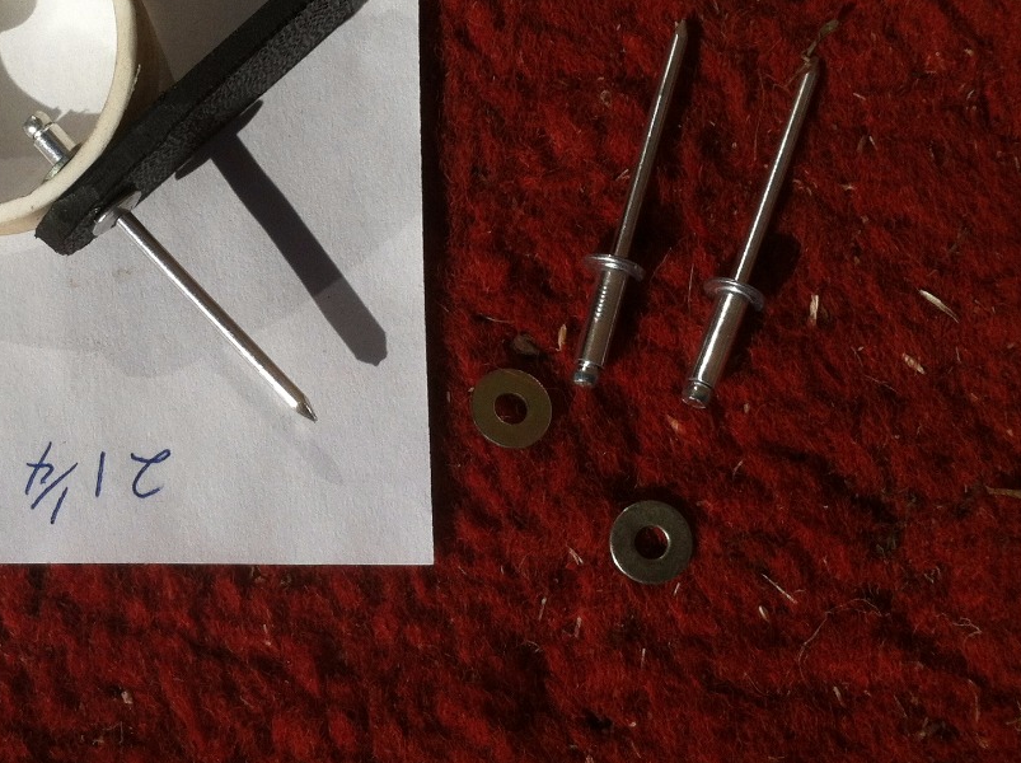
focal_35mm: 63
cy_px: 278
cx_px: 182
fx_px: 1856
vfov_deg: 23.2
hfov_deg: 29.9
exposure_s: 1/5000
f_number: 2.8
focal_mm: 3.85
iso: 80
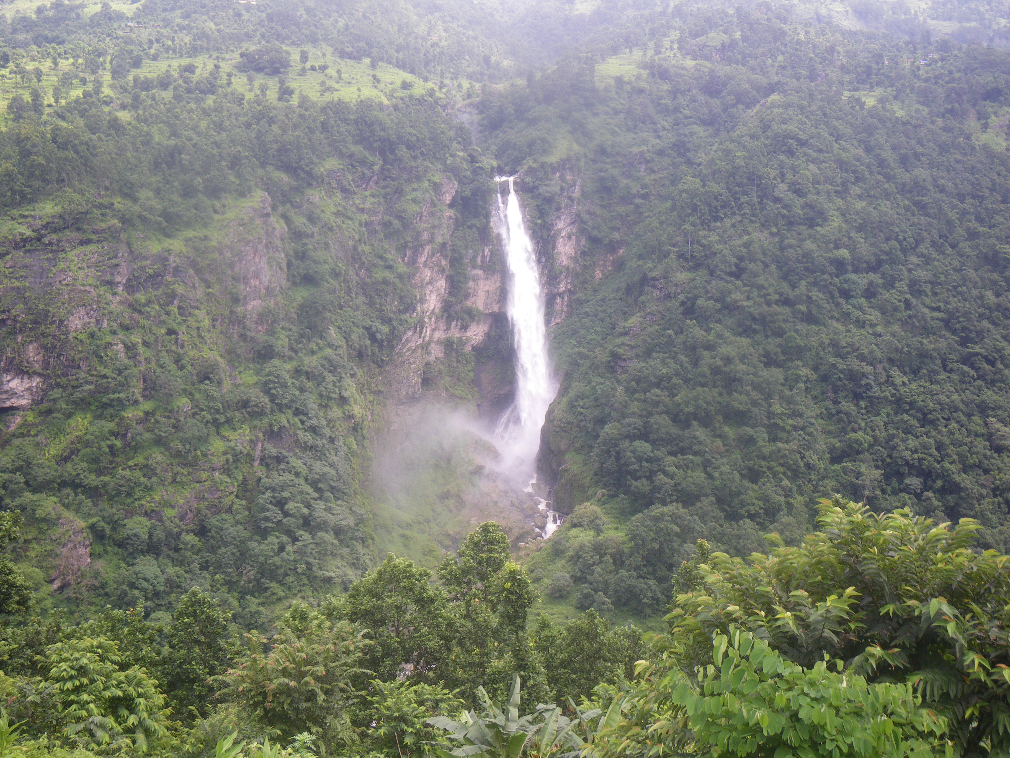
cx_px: 505
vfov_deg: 41.8
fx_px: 992
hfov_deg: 54.0
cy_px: 379
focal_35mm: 34
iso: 64
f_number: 3.8
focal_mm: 6.1
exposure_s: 1/125
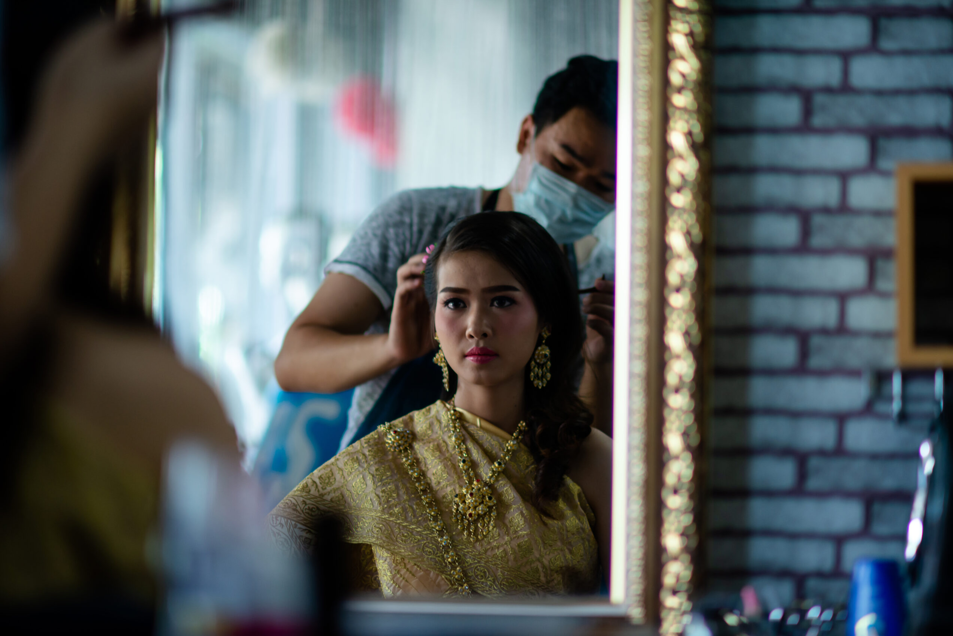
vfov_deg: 10.1
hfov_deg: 15.1
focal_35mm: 136
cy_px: 317
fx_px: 3601
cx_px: 480
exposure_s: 1/200
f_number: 2
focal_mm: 135
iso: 400
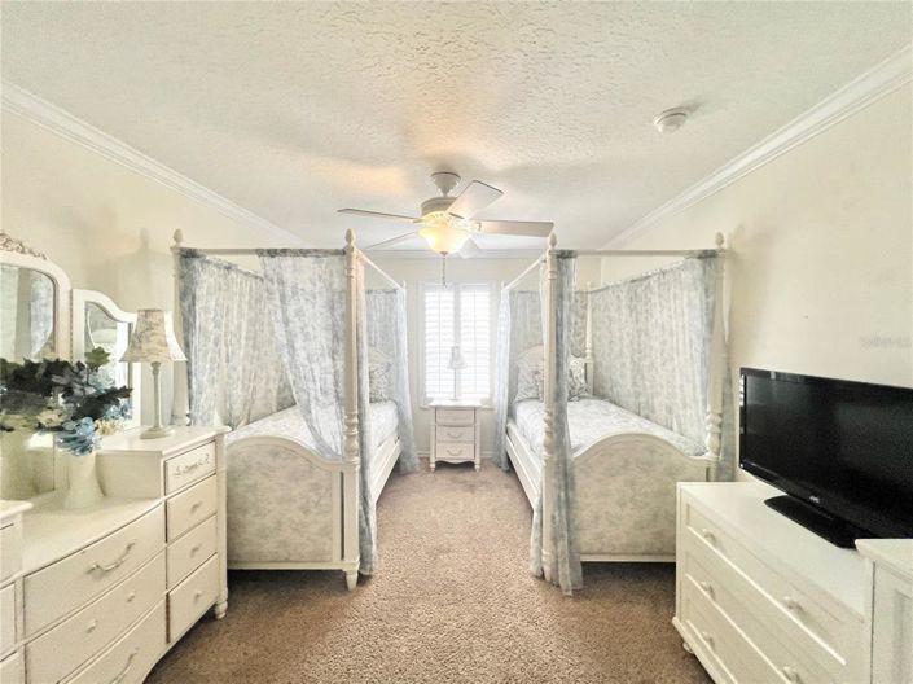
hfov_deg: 106.2
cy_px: 342
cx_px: 456
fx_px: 343
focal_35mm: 13
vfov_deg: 89.9
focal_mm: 1.57
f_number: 1.8
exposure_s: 1/120
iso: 80
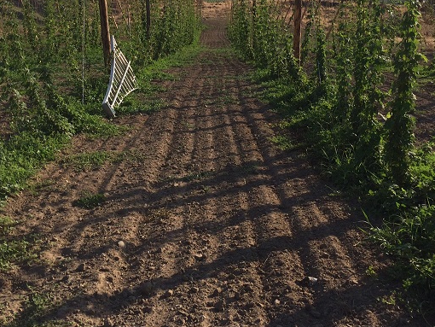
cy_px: 76
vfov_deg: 29.7
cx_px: 210
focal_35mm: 48
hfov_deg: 39.6
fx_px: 603
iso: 40
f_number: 2.2
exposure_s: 1/2564
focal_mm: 4.12
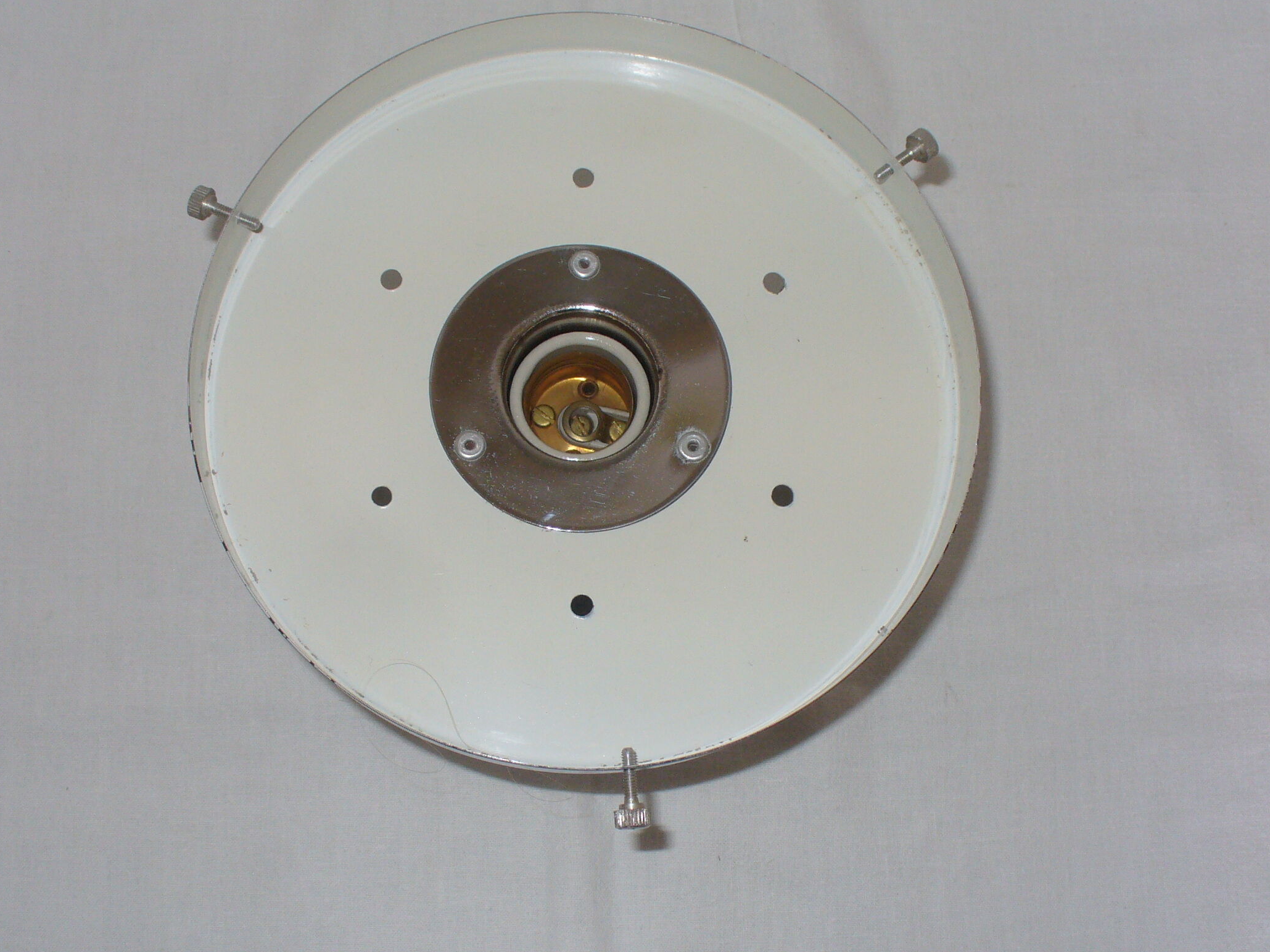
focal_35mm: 46
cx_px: 645
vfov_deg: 31.5
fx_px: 1688
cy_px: 482
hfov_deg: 41.2
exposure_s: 1/25
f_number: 2.8
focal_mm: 6.1
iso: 100
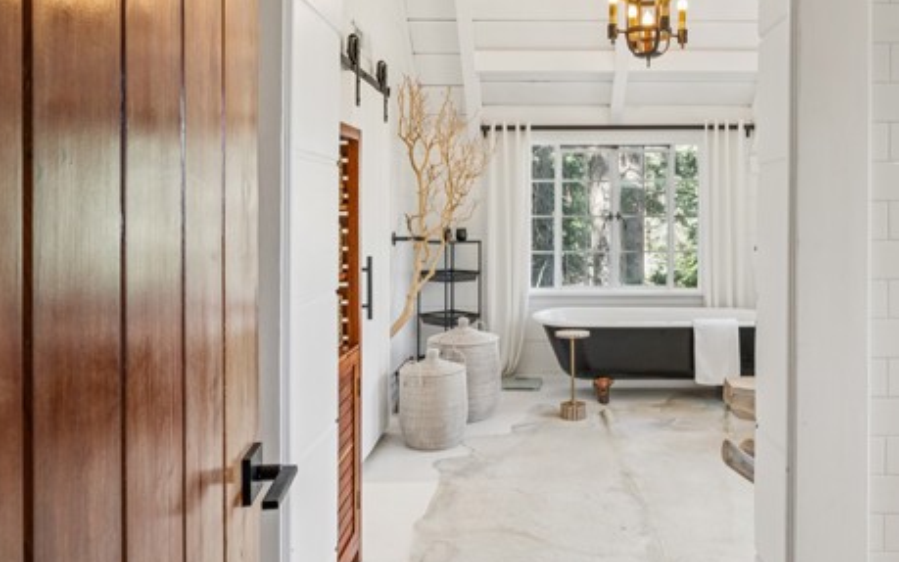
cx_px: 550
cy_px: 221
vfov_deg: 45.7
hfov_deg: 67.5
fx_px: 662
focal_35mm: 27
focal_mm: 19
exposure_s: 1/2
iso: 100
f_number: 13
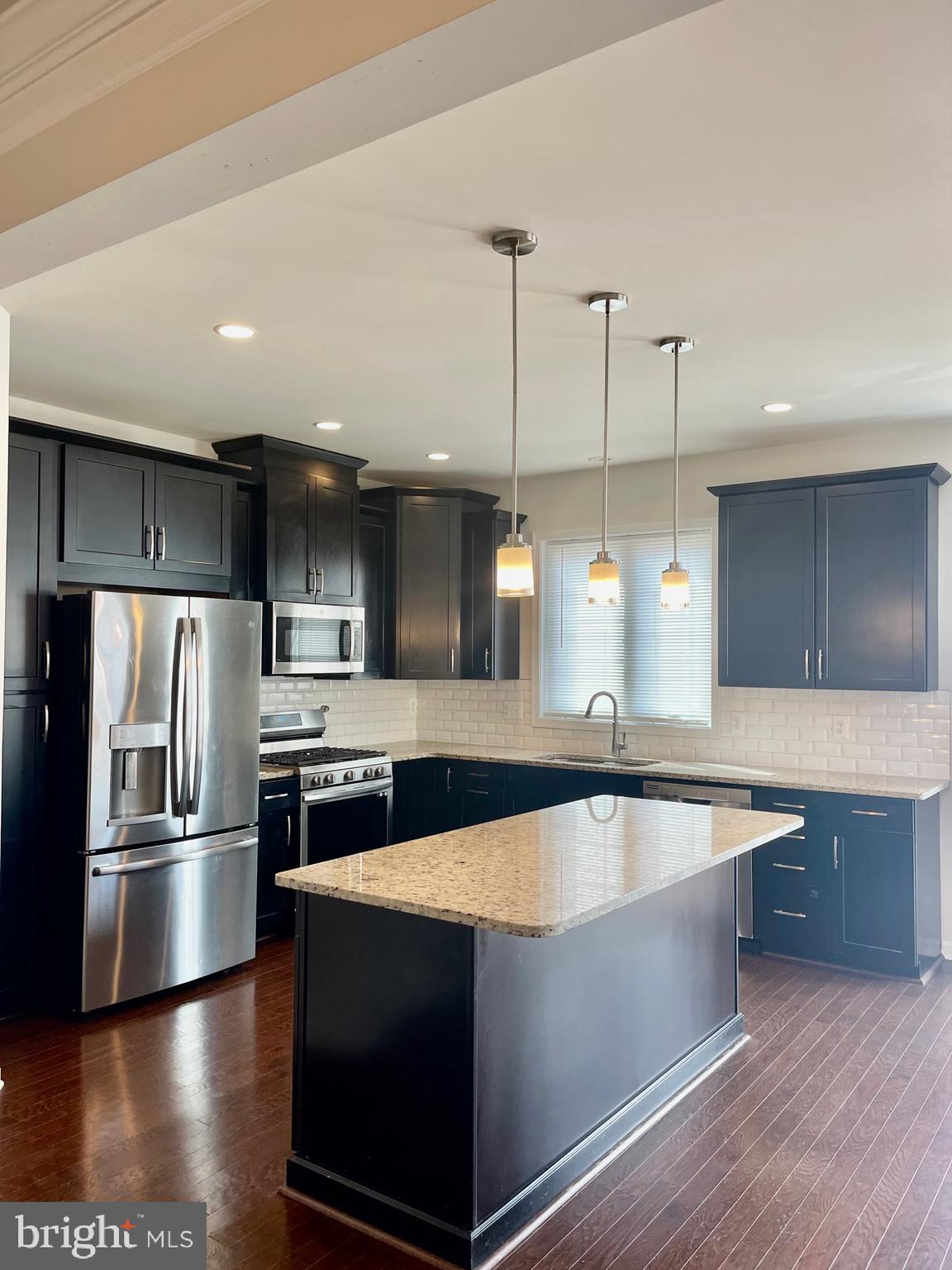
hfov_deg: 53.1
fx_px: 953
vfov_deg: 67.3
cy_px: 635
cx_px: 476
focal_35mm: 26
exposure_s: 1/120
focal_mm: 5.1
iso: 100
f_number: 1.6
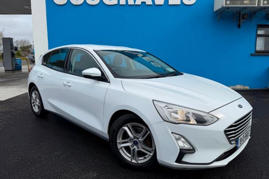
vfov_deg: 49.5
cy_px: 84
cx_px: 140
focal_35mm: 26
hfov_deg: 69.4
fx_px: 194
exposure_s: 1/6173
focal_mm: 6.76
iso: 80
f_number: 1.78
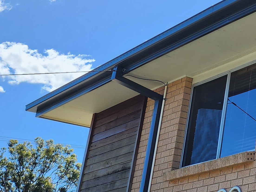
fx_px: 170
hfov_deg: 73.9
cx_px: 128
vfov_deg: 58.9
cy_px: 96
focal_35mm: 23
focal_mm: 6.4
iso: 12
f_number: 1.8
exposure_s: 1/833
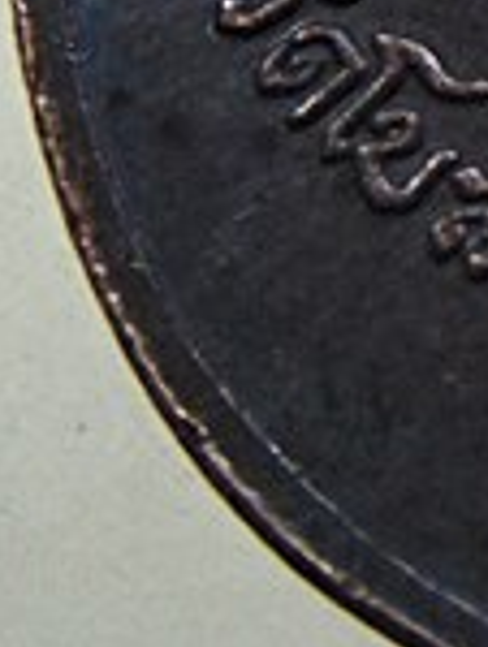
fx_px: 3749
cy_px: -319
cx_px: 928
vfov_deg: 9.6
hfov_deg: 7.2
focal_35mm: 200
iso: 100
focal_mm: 9
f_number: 3.5
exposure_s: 1/30
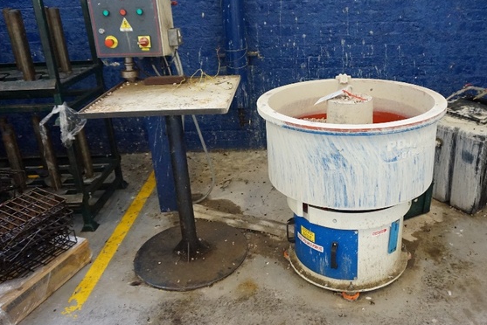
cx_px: 299
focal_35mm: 31
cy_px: 135
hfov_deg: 59.6
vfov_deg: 42.2
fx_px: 420
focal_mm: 16
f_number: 3.5
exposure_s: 1/160
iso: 3200
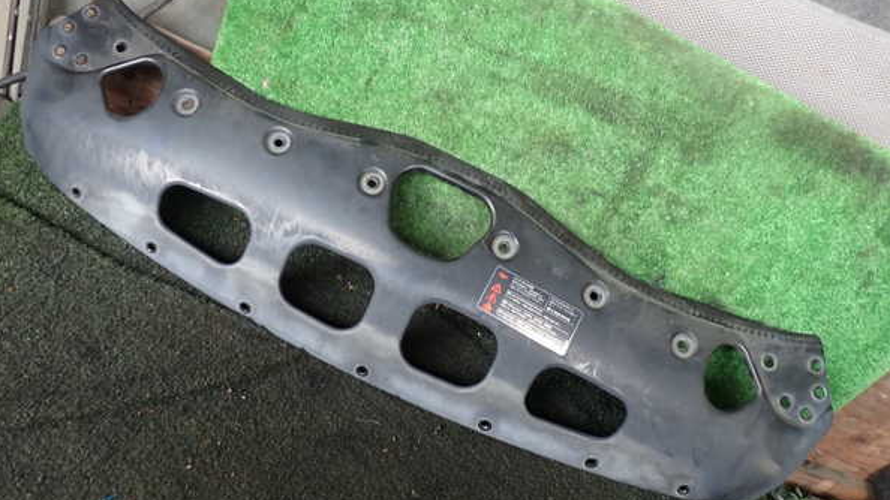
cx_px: 442
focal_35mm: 33
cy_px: 210
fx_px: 779
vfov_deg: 35.5
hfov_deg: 59.5
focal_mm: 5.4
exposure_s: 1/30
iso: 200
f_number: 2.3
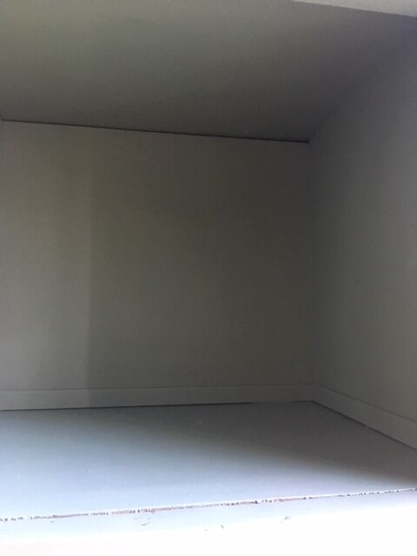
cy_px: 278
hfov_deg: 48.2
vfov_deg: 61.7
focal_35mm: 29
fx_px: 466
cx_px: 208
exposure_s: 1/25
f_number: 2.2
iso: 200
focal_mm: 4.15
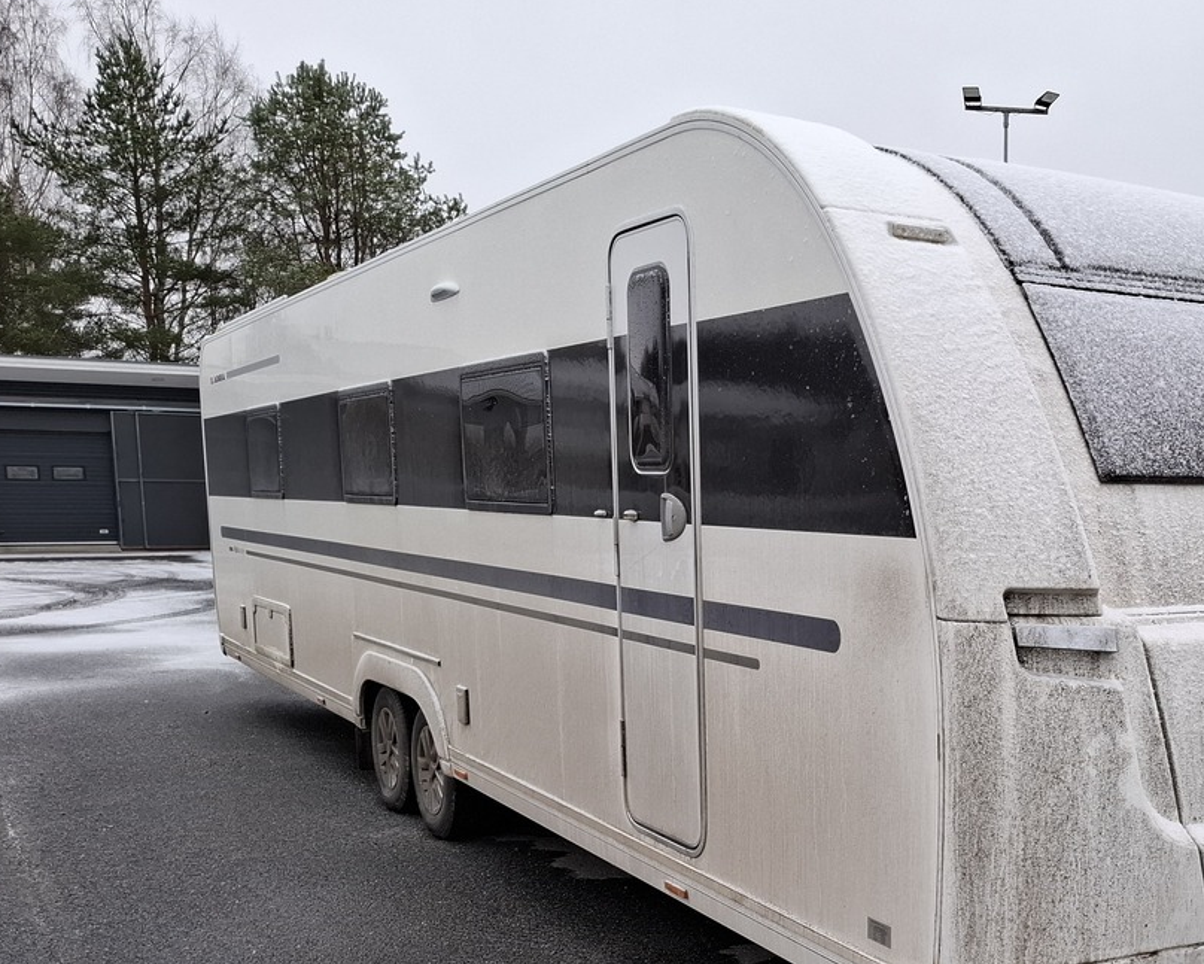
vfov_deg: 36.6
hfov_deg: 43.1
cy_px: 711
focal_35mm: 40
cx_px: 1006
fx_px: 1426
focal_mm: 5.54
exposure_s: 1/100
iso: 50
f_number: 1.8
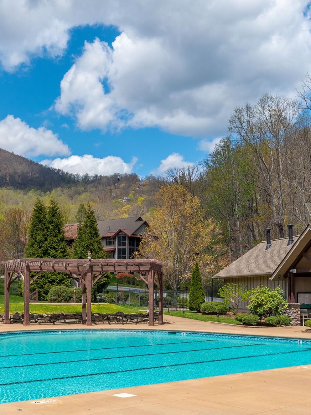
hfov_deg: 32.5
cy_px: 231
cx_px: 99
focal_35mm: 44
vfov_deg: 42.9
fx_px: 527
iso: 320
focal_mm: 26
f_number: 7.1
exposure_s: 1/1600
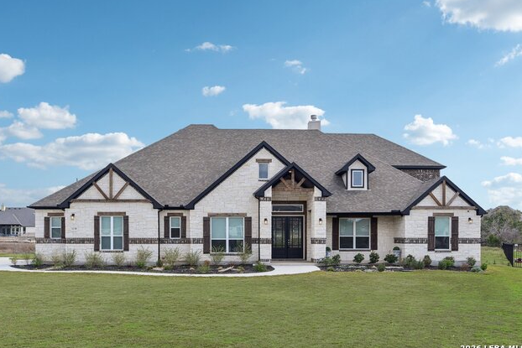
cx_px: 258
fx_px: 522
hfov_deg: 53.1
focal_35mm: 36
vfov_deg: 36.9
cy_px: 174
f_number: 8
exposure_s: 1/500
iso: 400
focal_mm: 35
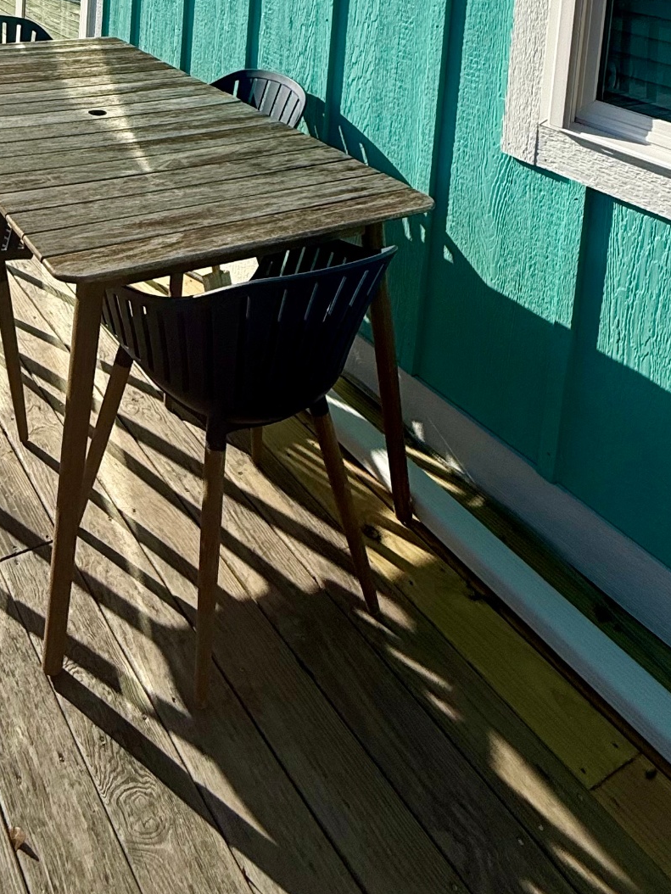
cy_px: -75
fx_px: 878
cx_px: 120
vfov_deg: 42.9
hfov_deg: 39.9
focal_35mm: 34
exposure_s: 1/4425
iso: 50
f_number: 2.2
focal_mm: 2.22
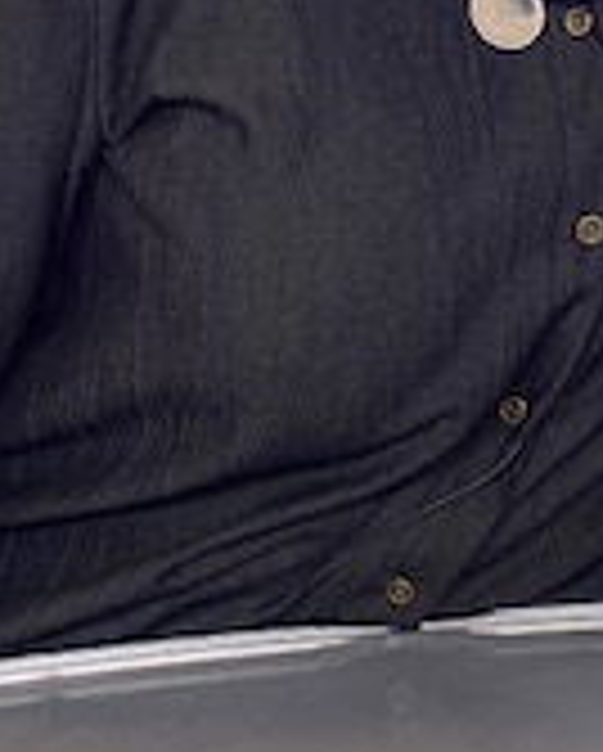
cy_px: -302
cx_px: 783
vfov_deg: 18.0
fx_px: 2160
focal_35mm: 97
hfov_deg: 15.2
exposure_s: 1/100
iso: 64
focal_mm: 4.25
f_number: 1.8
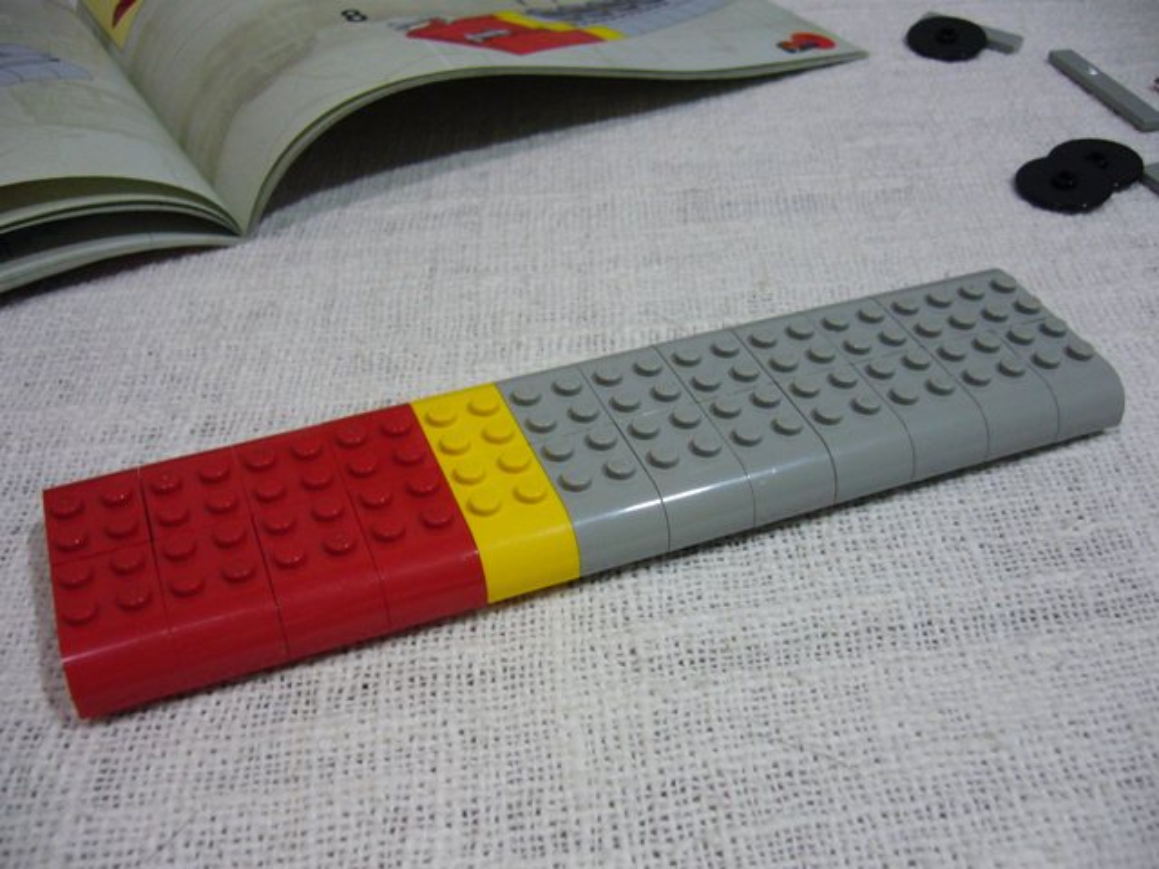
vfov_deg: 40.7
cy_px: 434
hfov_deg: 52.6
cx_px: 580
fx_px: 1172
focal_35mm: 35
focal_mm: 5.8
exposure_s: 1/10
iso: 200
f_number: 2.8
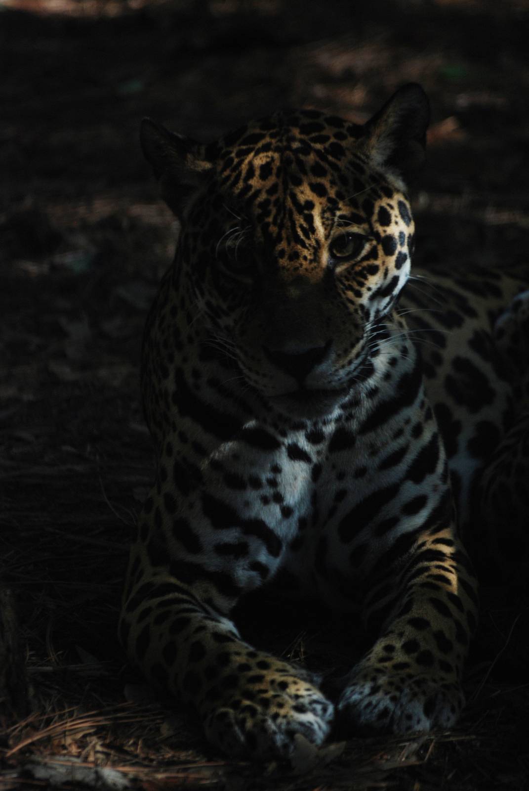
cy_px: 396
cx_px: 264
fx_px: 7253
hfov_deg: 4.2
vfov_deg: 6.2
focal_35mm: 330
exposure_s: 1/160
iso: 400
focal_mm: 220
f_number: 5
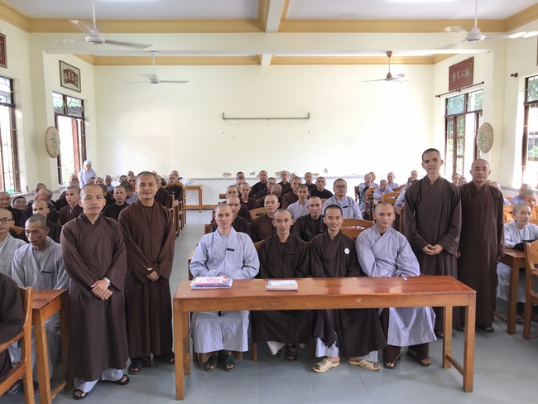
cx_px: 269
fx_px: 435
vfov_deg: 49.8
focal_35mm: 28
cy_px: 202
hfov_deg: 63.4
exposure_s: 1/50
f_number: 1.8
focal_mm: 3.99
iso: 25
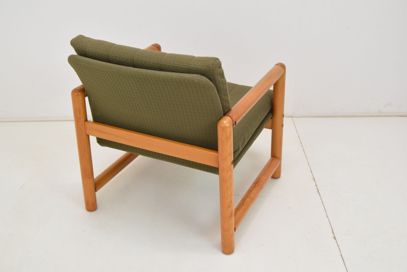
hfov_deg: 43.6
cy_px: 136
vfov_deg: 29.9
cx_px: 204
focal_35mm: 45
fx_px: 509
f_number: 7.1
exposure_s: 1/200
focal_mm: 30
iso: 1600
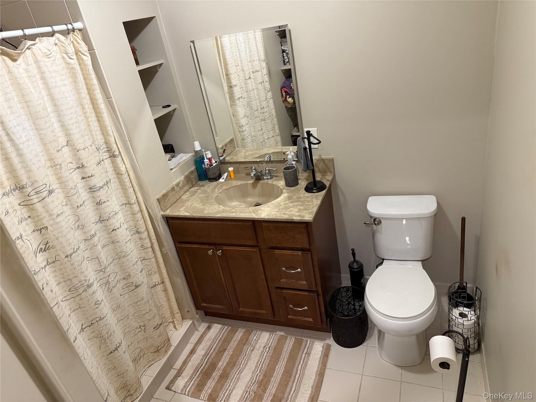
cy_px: 201
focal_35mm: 24
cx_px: 268
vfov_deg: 56.8
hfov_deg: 71.6
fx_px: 372
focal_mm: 6.76
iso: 320
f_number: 1.78
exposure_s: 1/60
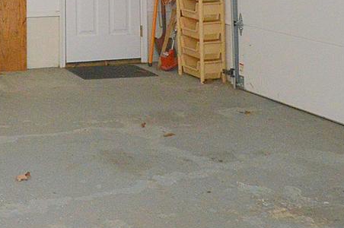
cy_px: -158
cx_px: -55
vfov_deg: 17.1
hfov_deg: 26.7
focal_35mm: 68
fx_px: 649
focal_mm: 10
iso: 720
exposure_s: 1/60
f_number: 8
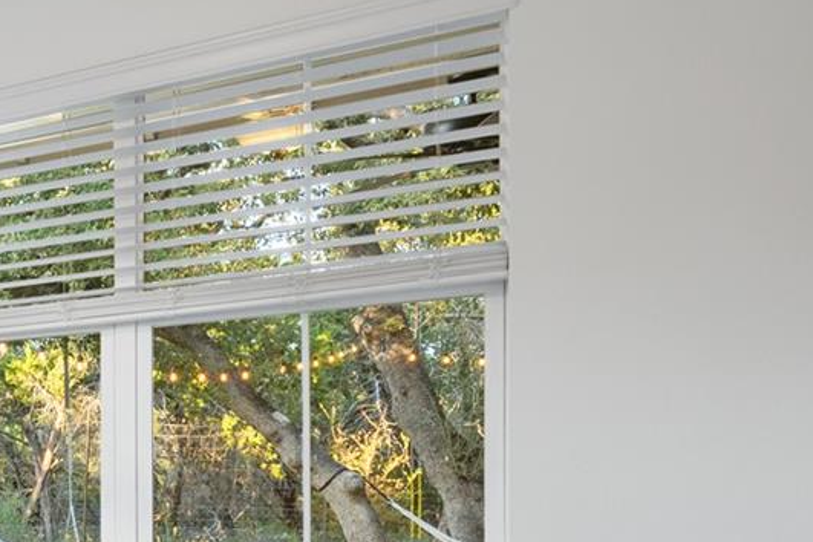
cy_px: 514
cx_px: -478
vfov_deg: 24.2
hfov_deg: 25.2
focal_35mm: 54
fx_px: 1219
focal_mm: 14
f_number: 8
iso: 250
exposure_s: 1
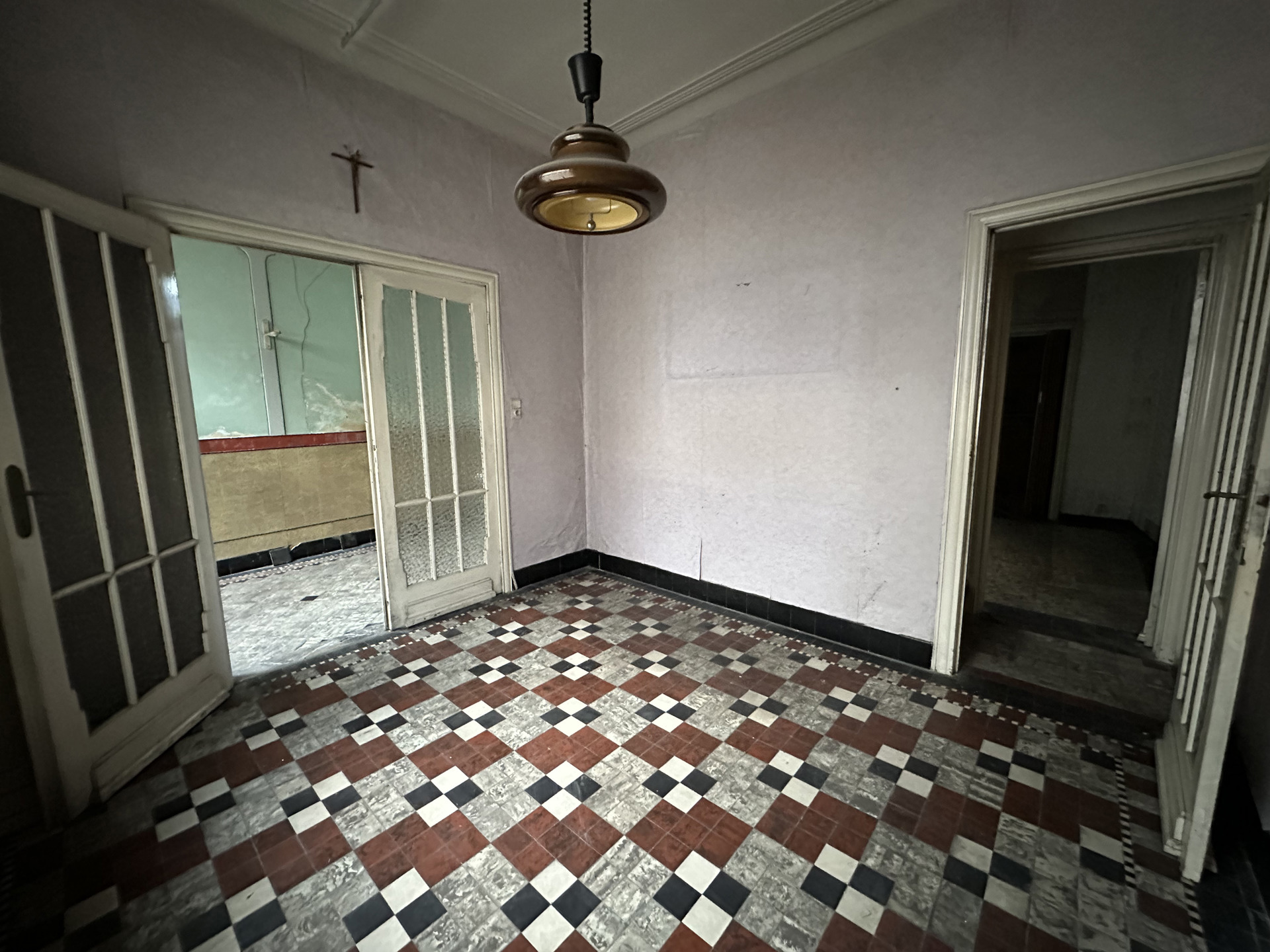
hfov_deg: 102.1
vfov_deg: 85.7
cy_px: 476
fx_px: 514
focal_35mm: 14
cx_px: 635
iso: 1250
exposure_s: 1/57
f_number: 2.2
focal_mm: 2.22
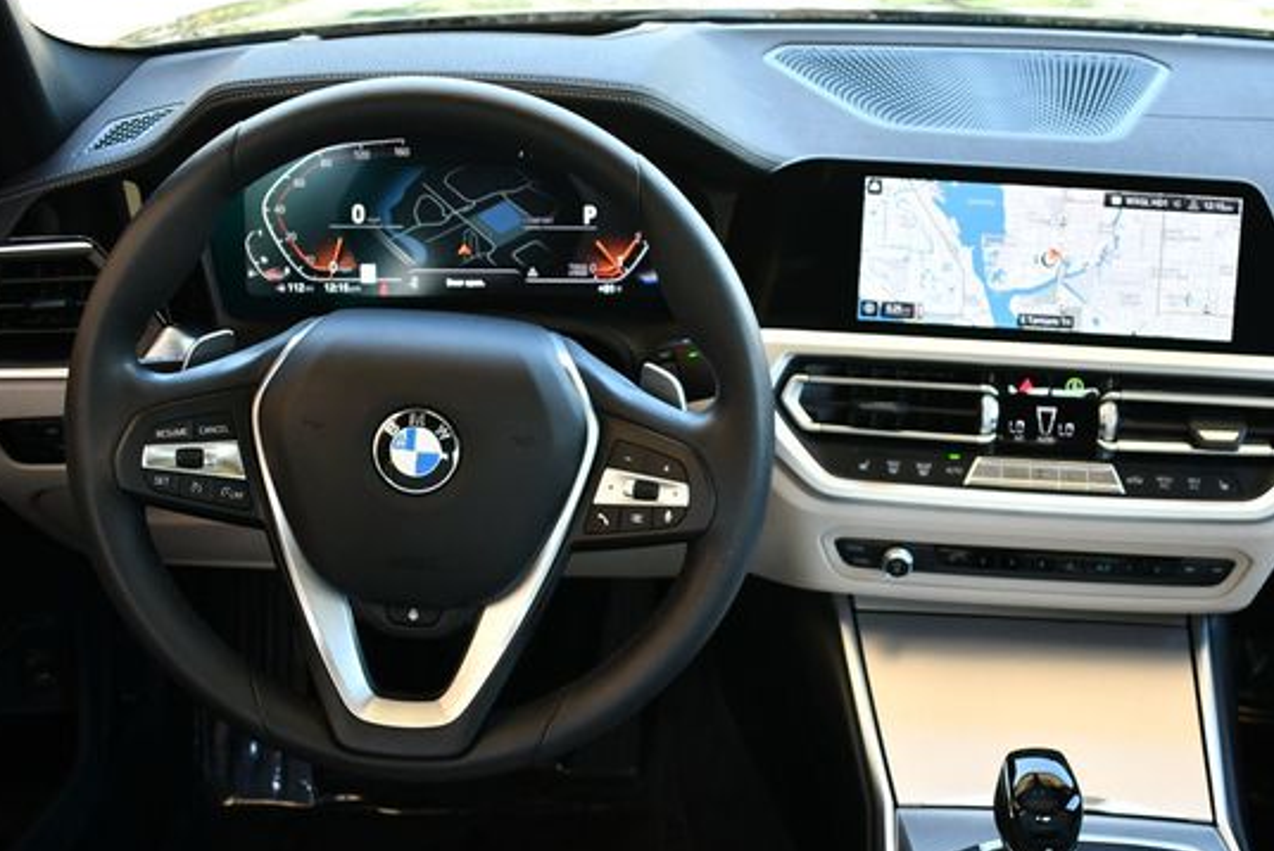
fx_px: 1522
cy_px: 473
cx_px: 744
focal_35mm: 43
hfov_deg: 45.2
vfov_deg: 31.2
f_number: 3.5
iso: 800
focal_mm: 18
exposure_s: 1/250
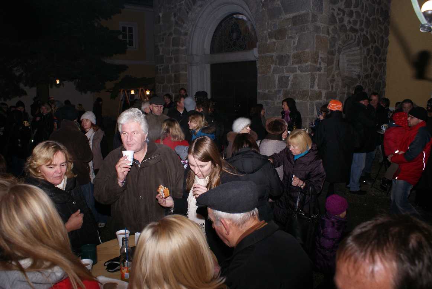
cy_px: 144
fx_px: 324
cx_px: 216
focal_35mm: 27
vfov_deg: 48.1
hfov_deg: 67.3
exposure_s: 1/60
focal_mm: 18
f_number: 5.6
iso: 400
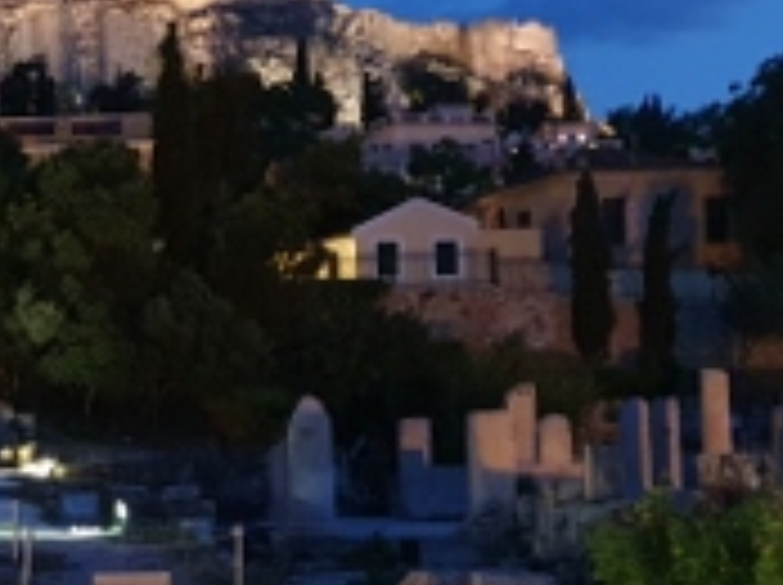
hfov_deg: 24.5
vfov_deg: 20.5
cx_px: -191
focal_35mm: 71
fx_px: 1604
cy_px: 432
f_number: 1.5
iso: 640
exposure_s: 1/25
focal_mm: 4.32
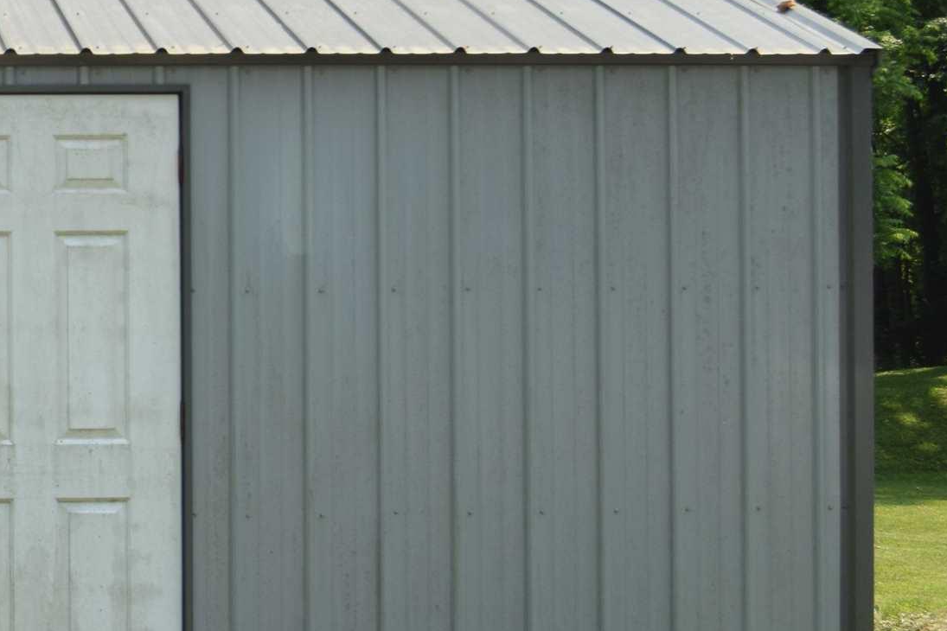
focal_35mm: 101
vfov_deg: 13.5
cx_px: -170
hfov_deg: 19.1
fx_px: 2657
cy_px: 225
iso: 200
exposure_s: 1/320
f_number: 9
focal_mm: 24
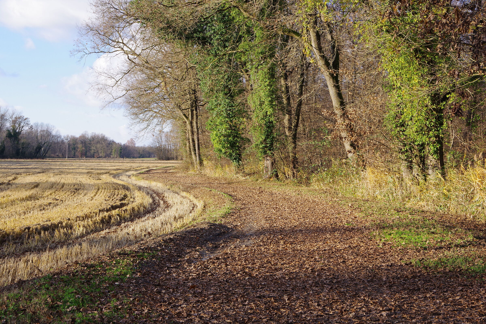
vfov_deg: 25.1
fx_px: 729
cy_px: 162
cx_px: 243
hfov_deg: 36.9
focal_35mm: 54
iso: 200
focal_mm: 36
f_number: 11
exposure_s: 1/80
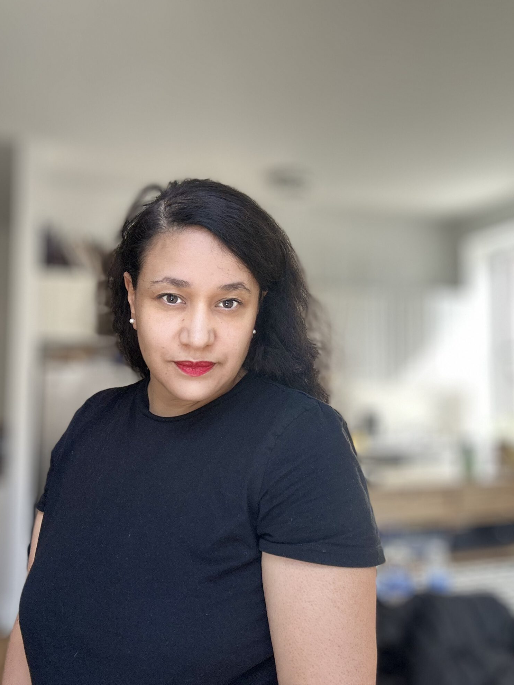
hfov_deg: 45.4
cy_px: 339
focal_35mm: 31
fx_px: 614
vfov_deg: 58.4
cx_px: 252
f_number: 1.9
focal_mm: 2.69
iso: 80
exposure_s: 1/121
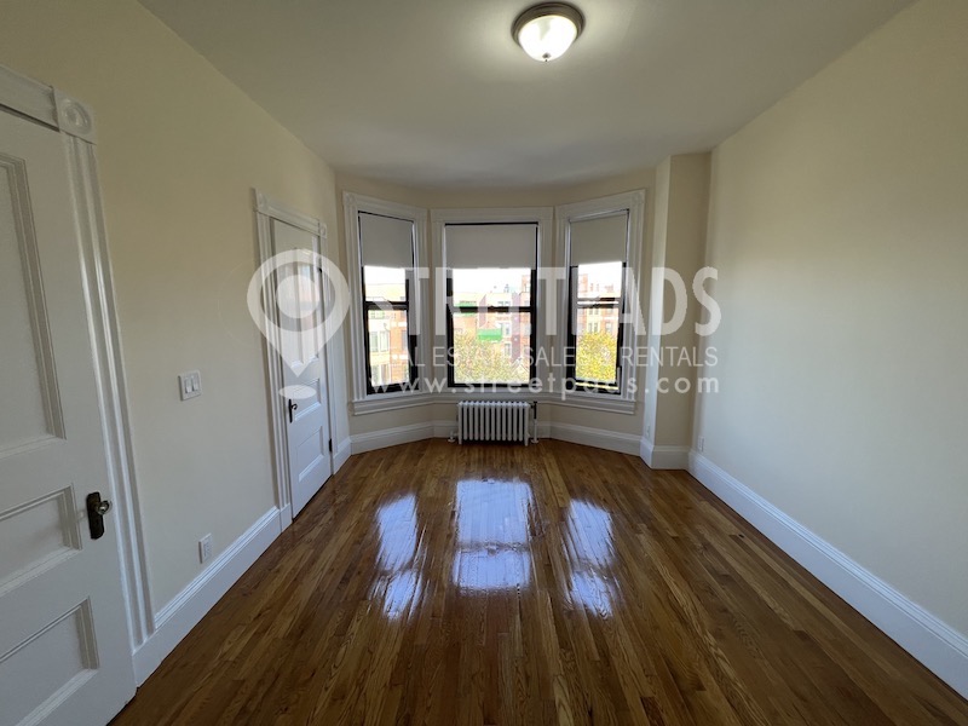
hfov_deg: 106.2
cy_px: 363
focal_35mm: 13
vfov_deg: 89.9
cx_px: 484
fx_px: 364
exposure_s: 1/99
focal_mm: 1.57
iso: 50
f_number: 1.8
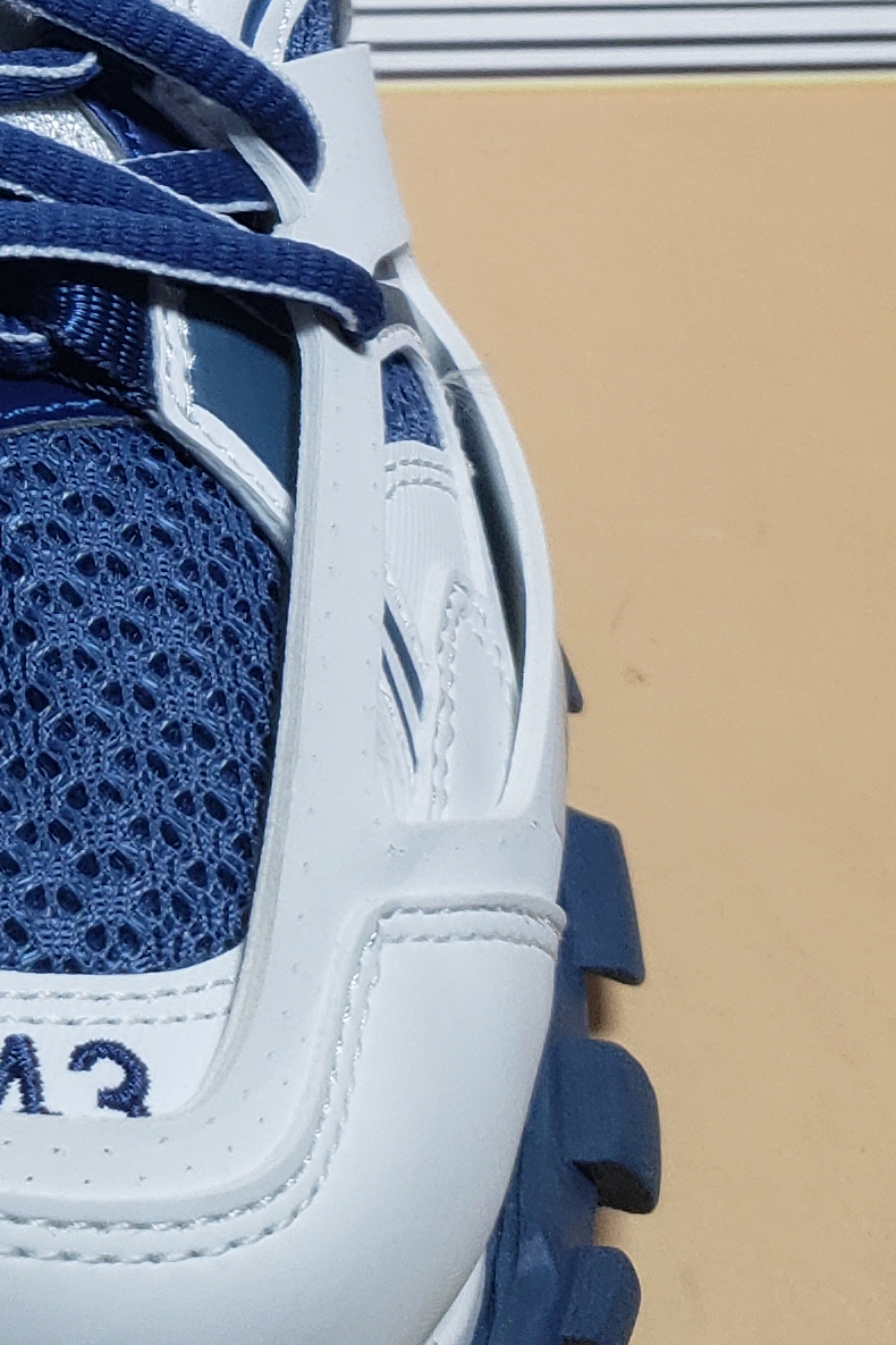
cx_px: -839
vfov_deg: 21.6
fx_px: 3434
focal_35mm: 92
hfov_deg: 13.1
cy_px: 114
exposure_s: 1/616
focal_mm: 4.3
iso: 50
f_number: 1.5
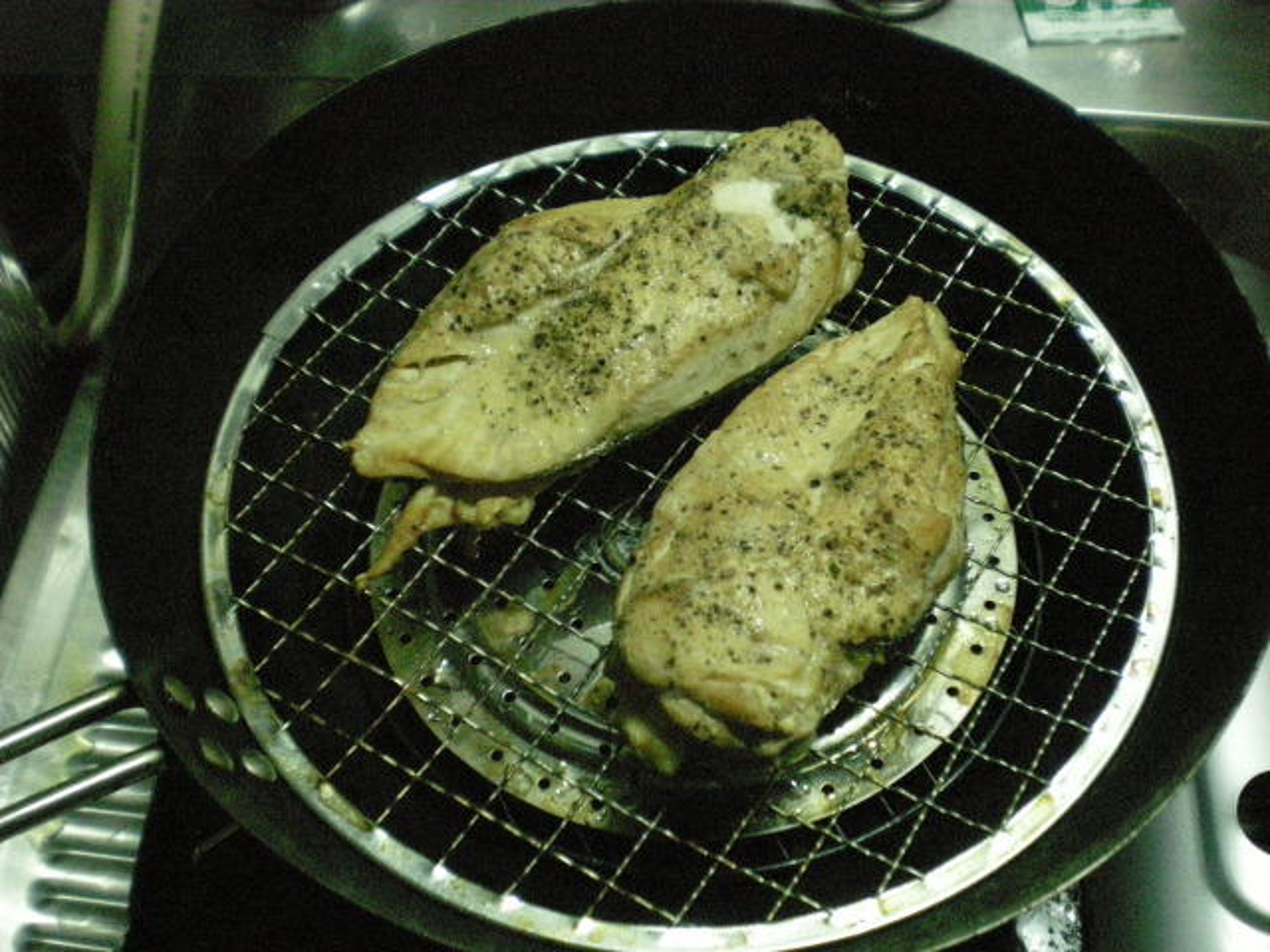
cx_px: 635
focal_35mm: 38
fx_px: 1394
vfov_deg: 37.7
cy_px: 476
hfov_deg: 49.0
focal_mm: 6.3
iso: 1000
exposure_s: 1/48
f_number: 3.1
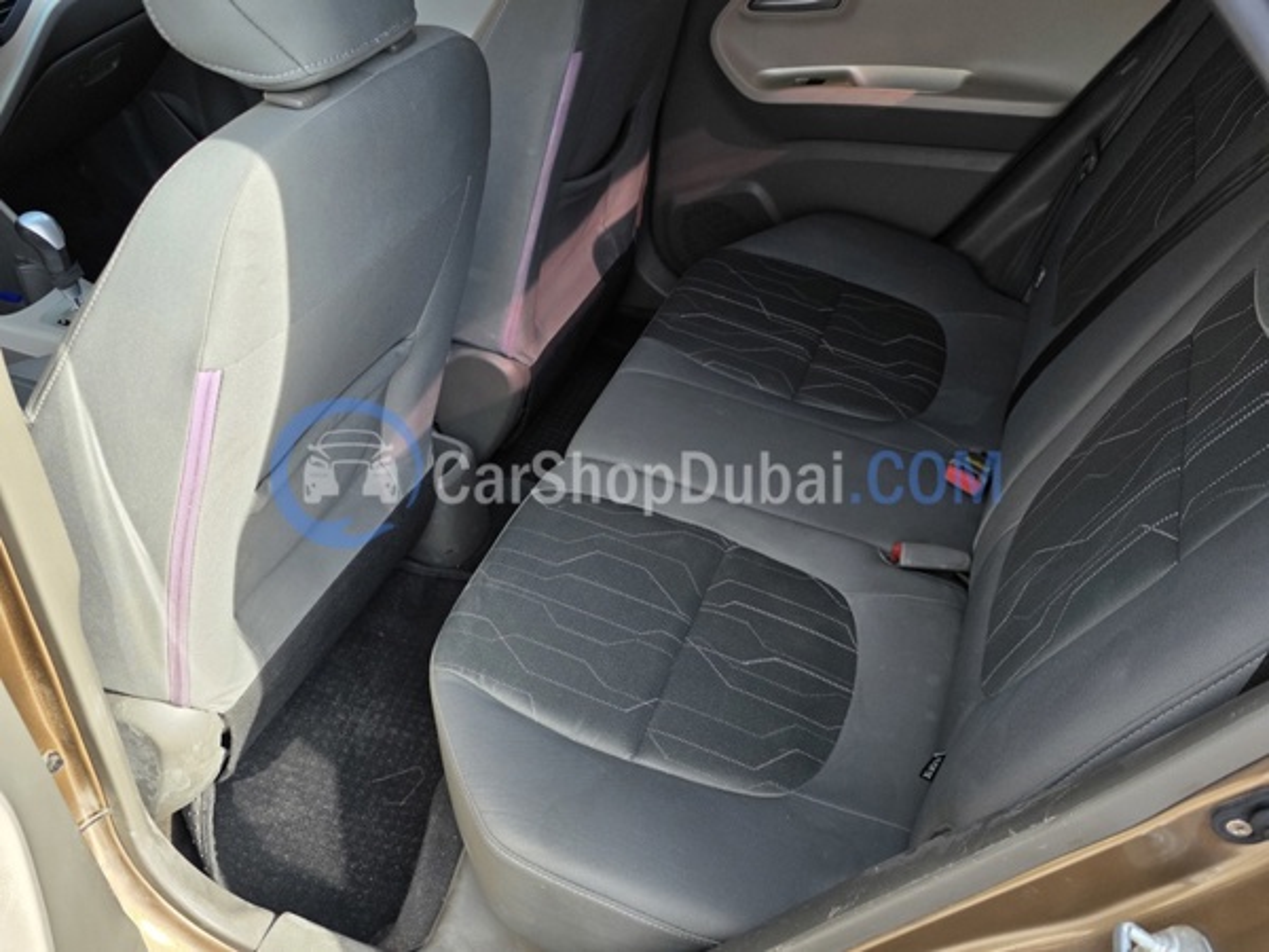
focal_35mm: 23
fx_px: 843
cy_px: 476
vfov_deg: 58.9
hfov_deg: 73.9
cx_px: 634
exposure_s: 1/359
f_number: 1.7
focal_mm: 6.3
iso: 40
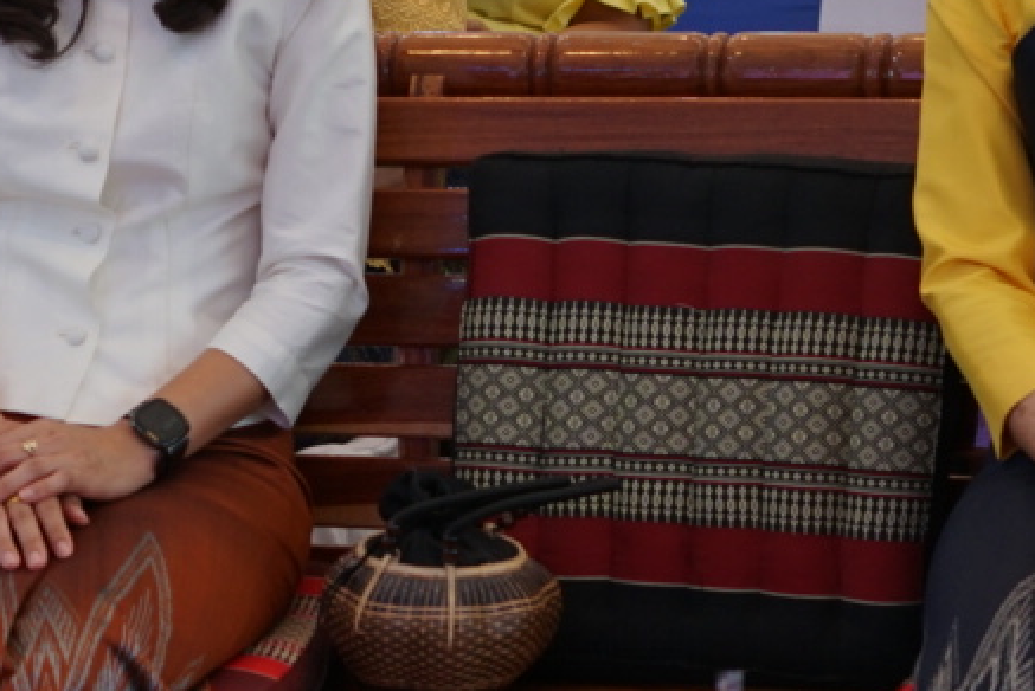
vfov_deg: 7.4
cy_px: -196
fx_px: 5322
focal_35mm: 185
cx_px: -92
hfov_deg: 11.0
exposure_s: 1/160
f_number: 4
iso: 250
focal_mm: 50
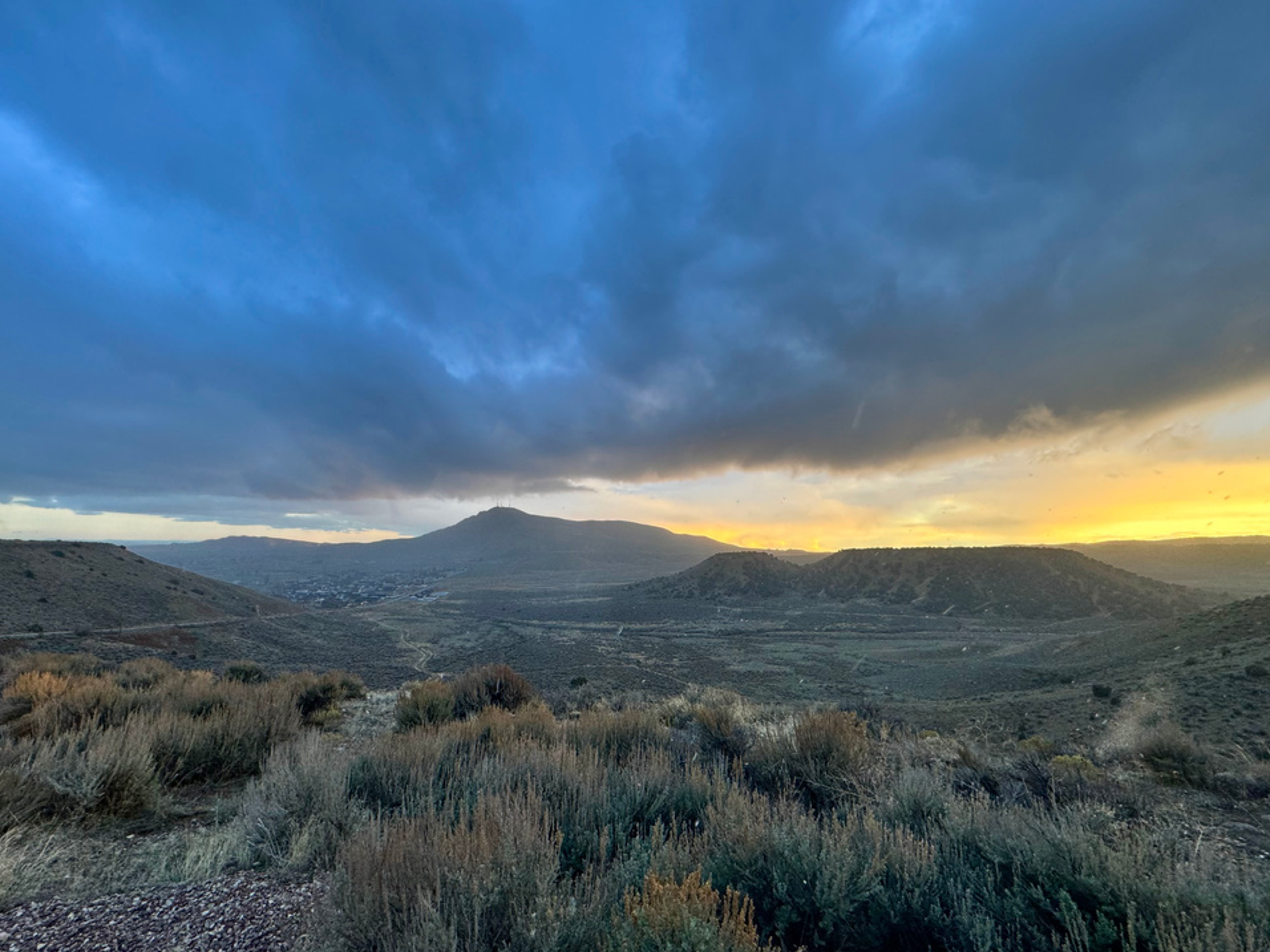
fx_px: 550
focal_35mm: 15
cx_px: 591
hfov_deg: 98.0
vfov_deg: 81.6
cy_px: 509
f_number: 2.2
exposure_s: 1/99
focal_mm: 2.22
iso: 160
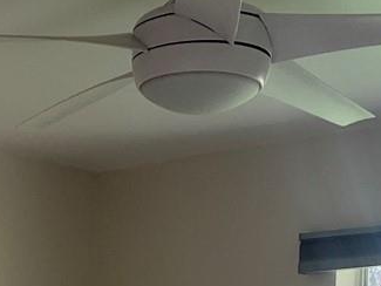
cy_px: 519
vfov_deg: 10.8
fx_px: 1409
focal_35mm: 128
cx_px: -15
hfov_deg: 15.1
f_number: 1.6
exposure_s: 1/120
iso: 80
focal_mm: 5.1
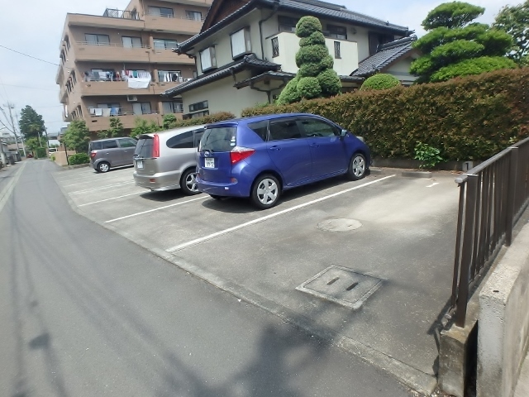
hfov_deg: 79.0
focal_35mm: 21
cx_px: 264
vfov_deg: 63.4
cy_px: 198
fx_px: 321
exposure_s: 1/1000
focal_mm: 3.7
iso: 125
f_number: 3.5
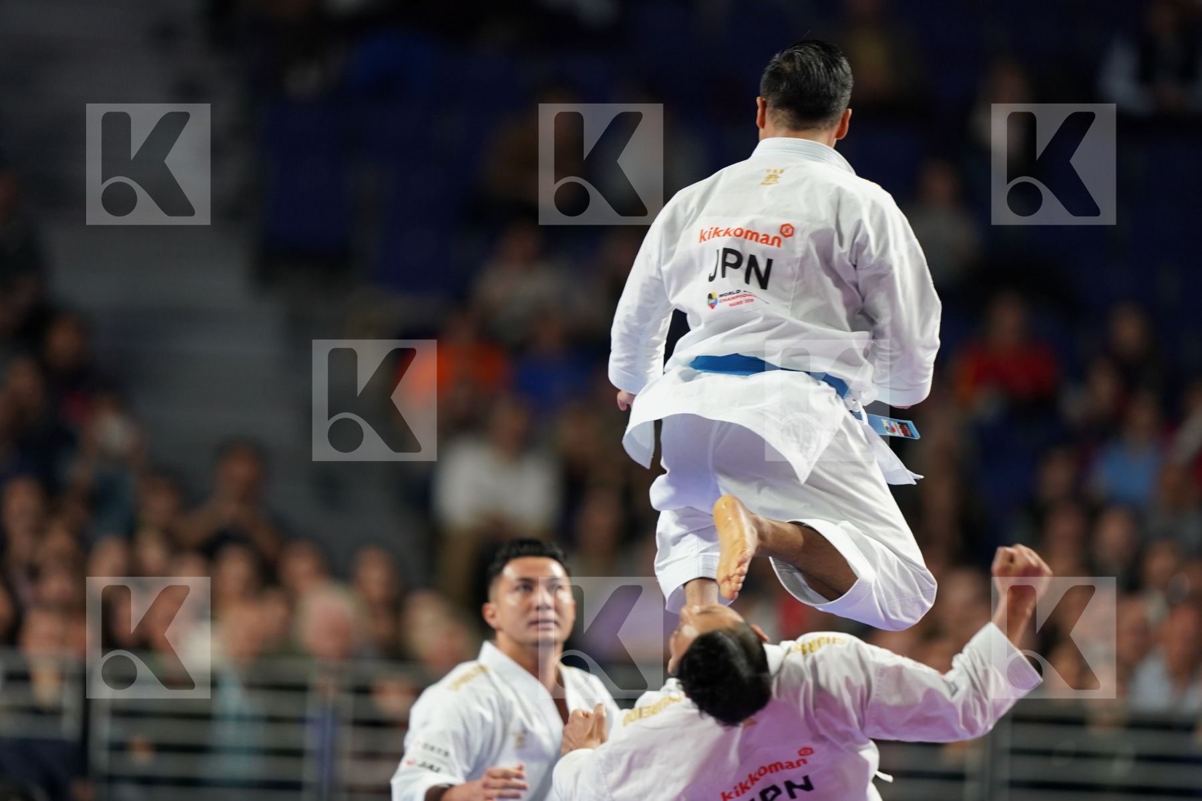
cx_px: 601
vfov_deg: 3.4
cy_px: 400
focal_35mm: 400
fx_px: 13355
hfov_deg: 5.2
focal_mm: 400
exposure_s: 1/500
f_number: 2.8
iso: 1600
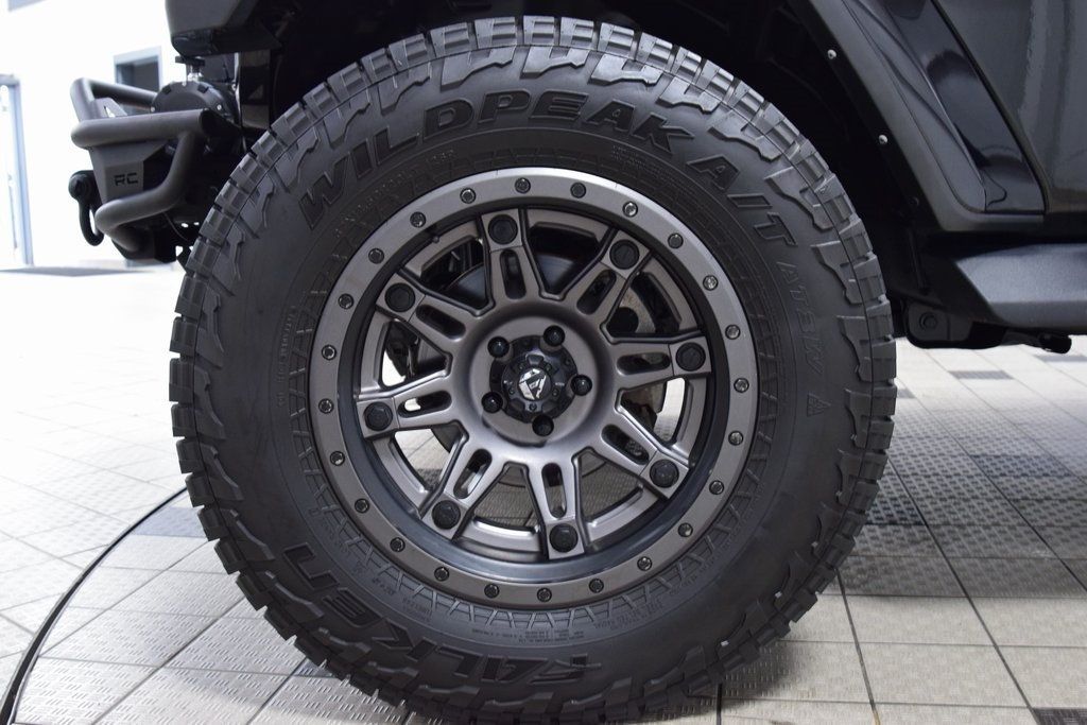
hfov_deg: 53.1
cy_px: 362
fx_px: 1087
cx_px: 544
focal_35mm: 36
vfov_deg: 36.9
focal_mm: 24
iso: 1250
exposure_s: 1/15
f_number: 6.3
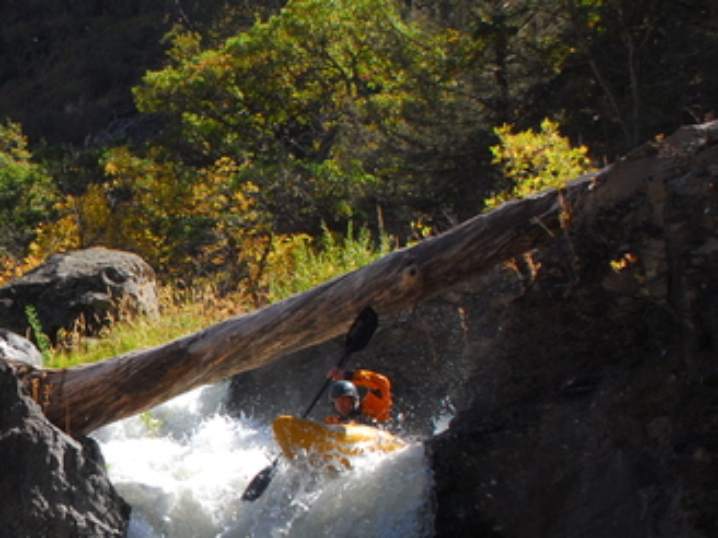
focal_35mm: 109
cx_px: -103
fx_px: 2264
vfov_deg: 13.5
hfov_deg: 17.3
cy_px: 476
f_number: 6.3
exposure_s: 1/320
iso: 250
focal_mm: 31
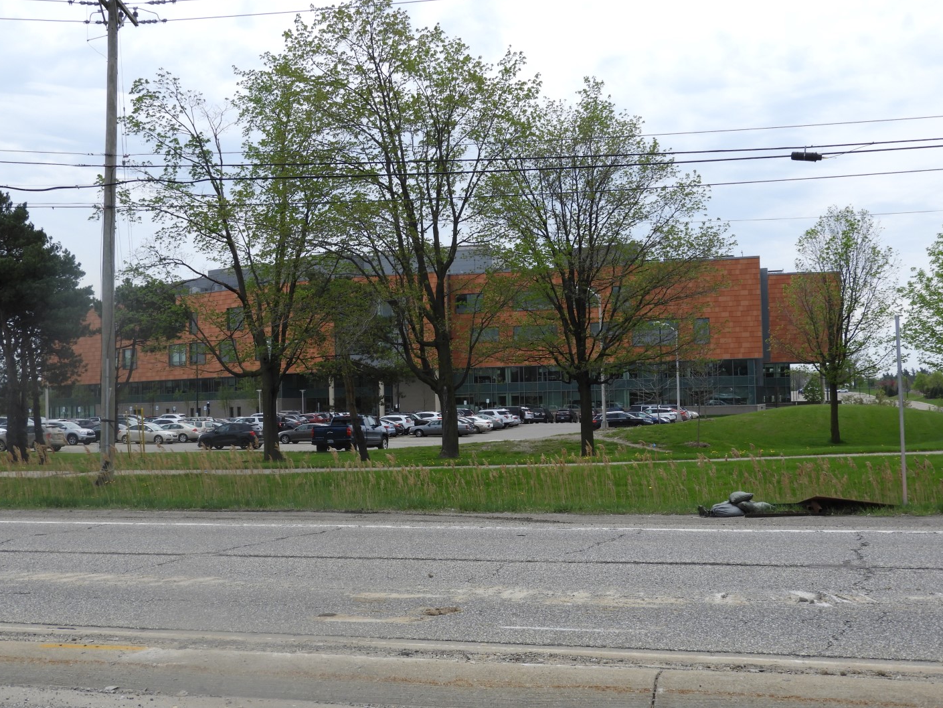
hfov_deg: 41.2
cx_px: 475
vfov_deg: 31.5
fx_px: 1253
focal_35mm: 46
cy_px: 352
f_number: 4
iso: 100
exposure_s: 1/1000
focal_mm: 8.1
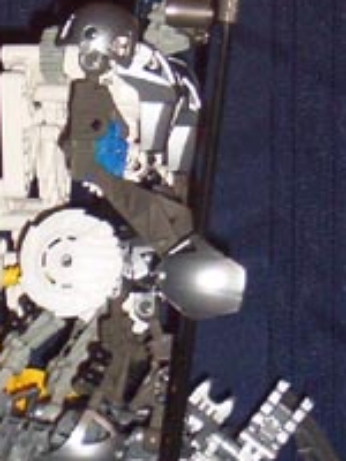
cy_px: 210
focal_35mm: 184
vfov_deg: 10.7
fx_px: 2452
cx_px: 113
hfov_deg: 8.1
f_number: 3.54
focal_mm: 9.98
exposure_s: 1/46.6
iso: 140
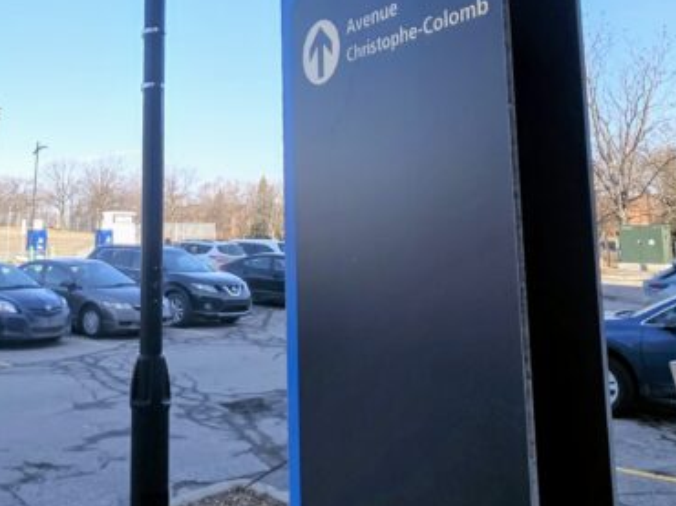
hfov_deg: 47.8
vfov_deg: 38.7
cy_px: 135
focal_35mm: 36
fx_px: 703
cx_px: 111
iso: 20
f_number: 1.9
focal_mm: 2.2
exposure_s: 1/458
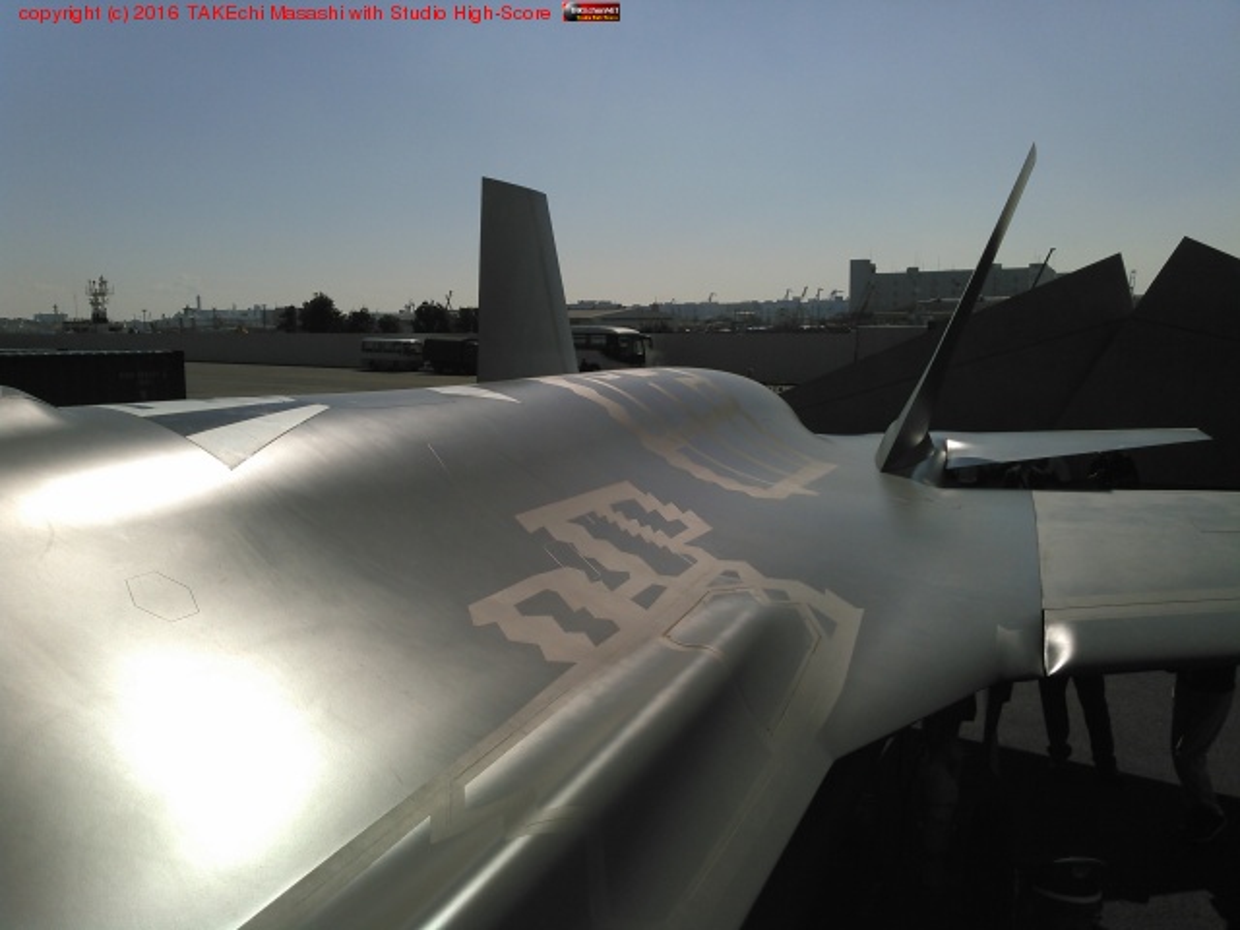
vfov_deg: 46.8
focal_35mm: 30
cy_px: 465
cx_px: 620
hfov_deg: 60.0
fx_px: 1075
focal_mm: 4
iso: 100
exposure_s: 1/4975
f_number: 2.4
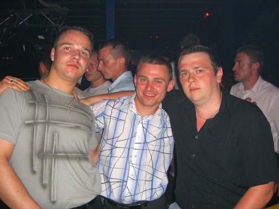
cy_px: 104
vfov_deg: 37.7
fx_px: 306
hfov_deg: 49.0
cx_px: 140
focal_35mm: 38
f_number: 2.8
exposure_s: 1/60
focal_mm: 7.9
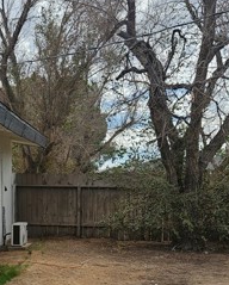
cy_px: 269
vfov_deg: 29.7
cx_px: 50
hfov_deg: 25.1
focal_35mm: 60
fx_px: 507
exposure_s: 1/2016
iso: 25
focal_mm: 5.4
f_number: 1.8
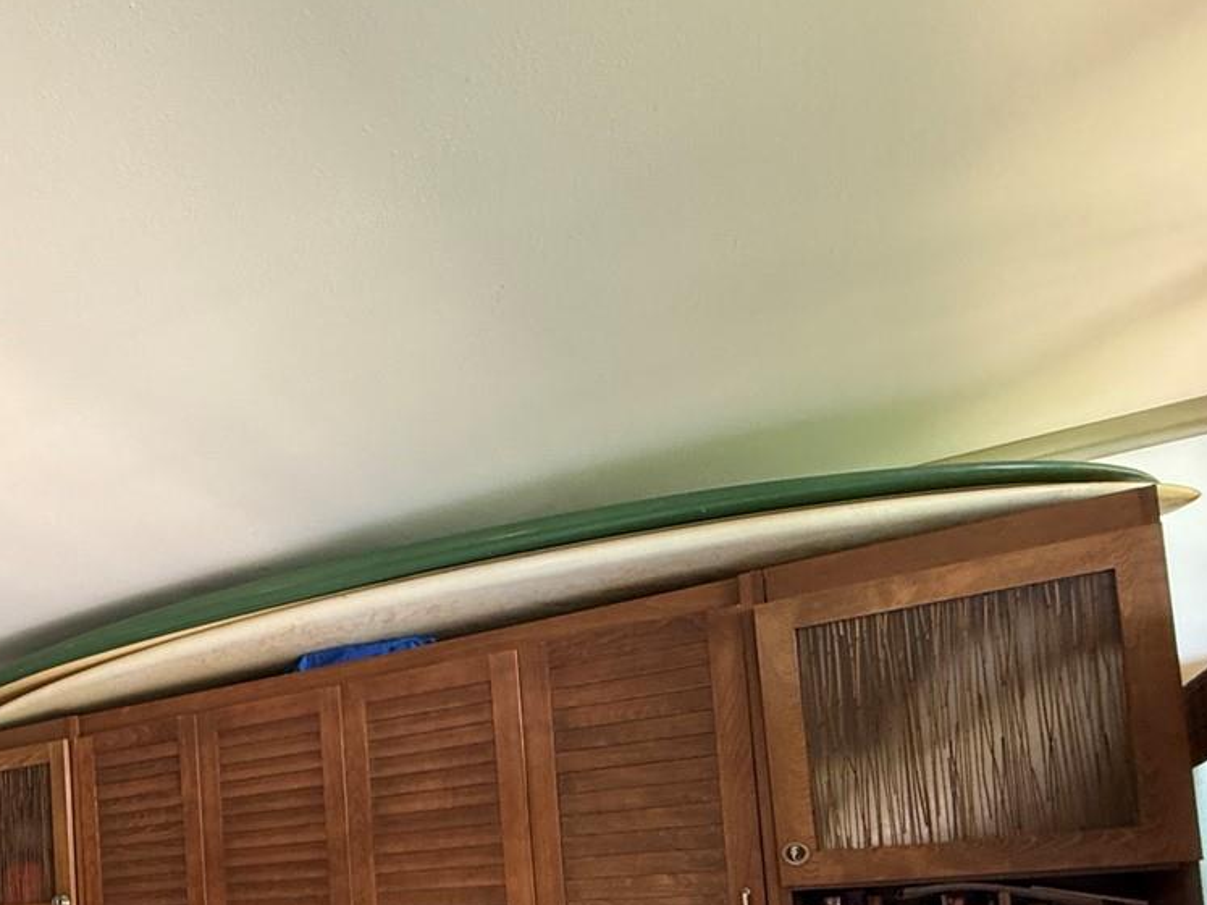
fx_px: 1046
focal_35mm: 30
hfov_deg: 52.2
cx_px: 103
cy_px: 874
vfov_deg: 41.6
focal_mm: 2.22
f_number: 2.2
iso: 320
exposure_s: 1/99
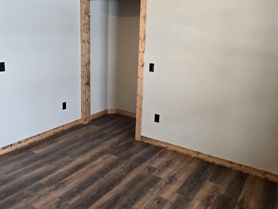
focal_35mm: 32
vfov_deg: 43.9
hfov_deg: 56.7
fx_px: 257
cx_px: 126
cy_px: 82
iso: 320
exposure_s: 1/120
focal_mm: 5.4
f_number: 1.8
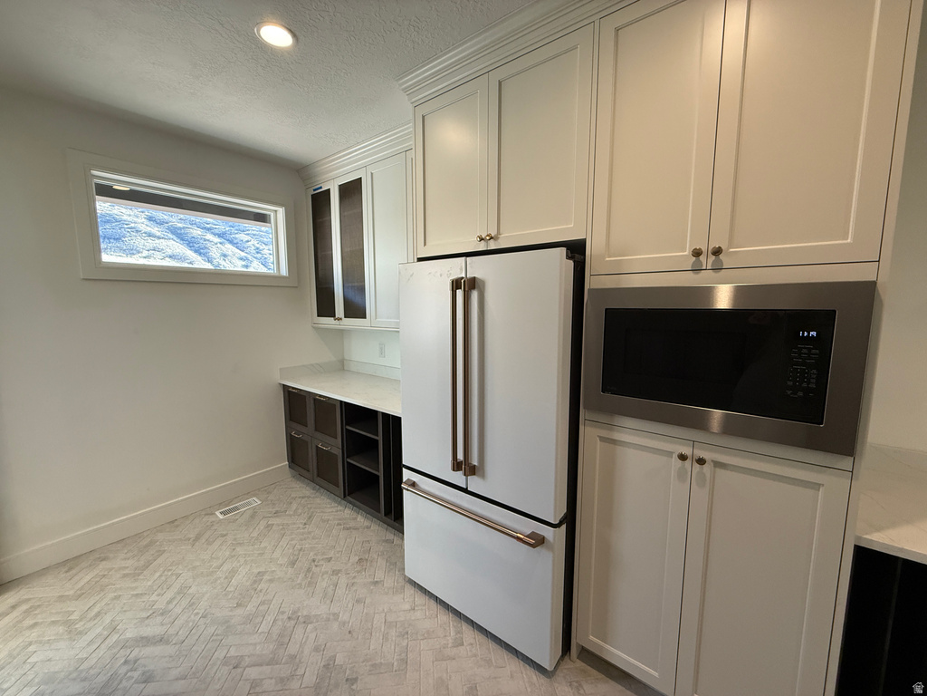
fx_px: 375
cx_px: 464
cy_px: 348
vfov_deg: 85.7
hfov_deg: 102.1
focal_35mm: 14
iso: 250
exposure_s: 1/120
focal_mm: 2.22
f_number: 2.2
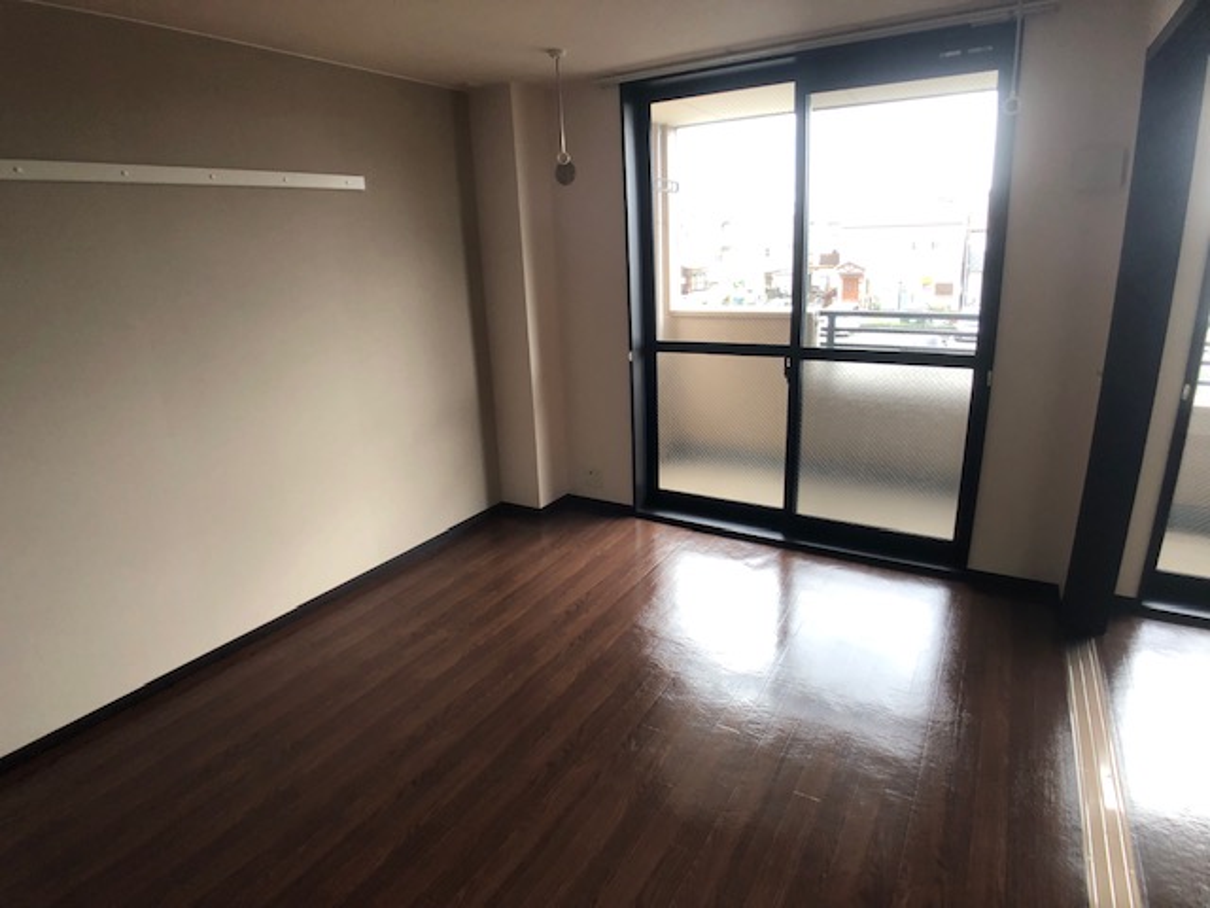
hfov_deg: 63.4
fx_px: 979
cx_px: 605
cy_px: 454
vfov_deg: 49.7
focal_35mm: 28
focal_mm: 4
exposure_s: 1/120
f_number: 1.8
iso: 64
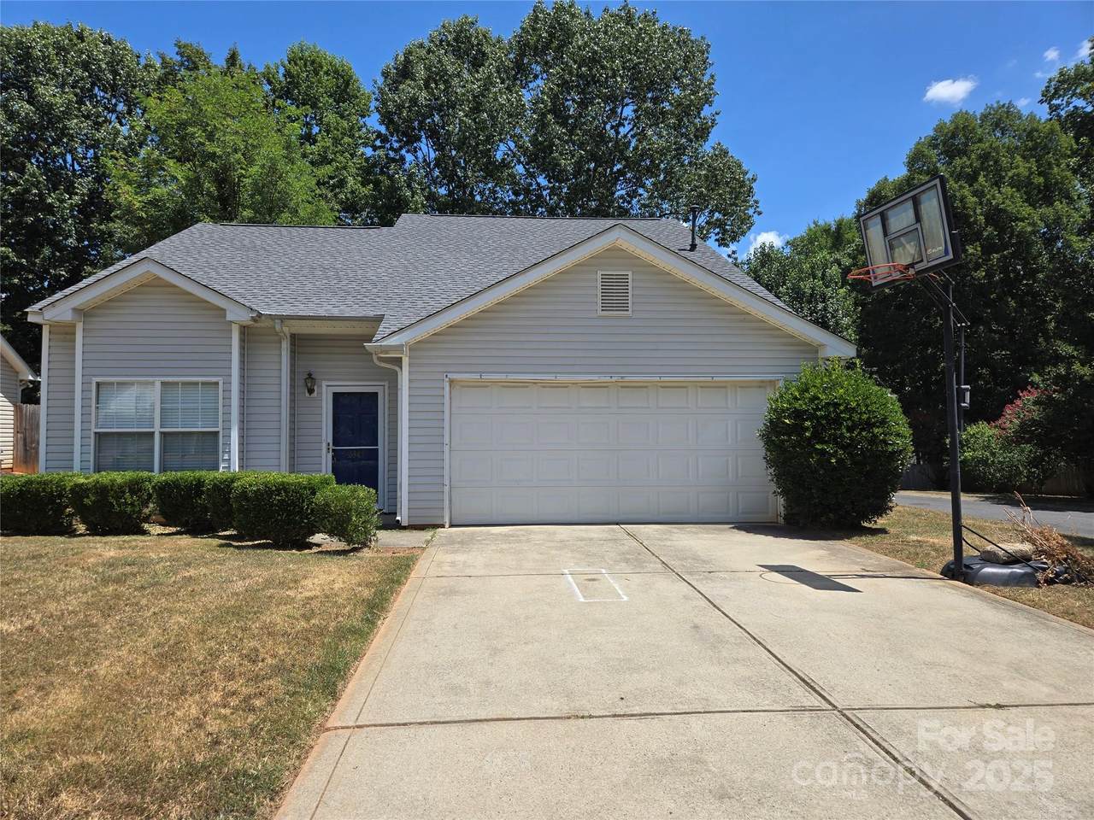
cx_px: 547
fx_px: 727
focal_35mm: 23
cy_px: 410
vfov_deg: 58.9
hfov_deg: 73.9
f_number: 1.8
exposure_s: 1/1920
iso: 25
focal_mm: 5.4
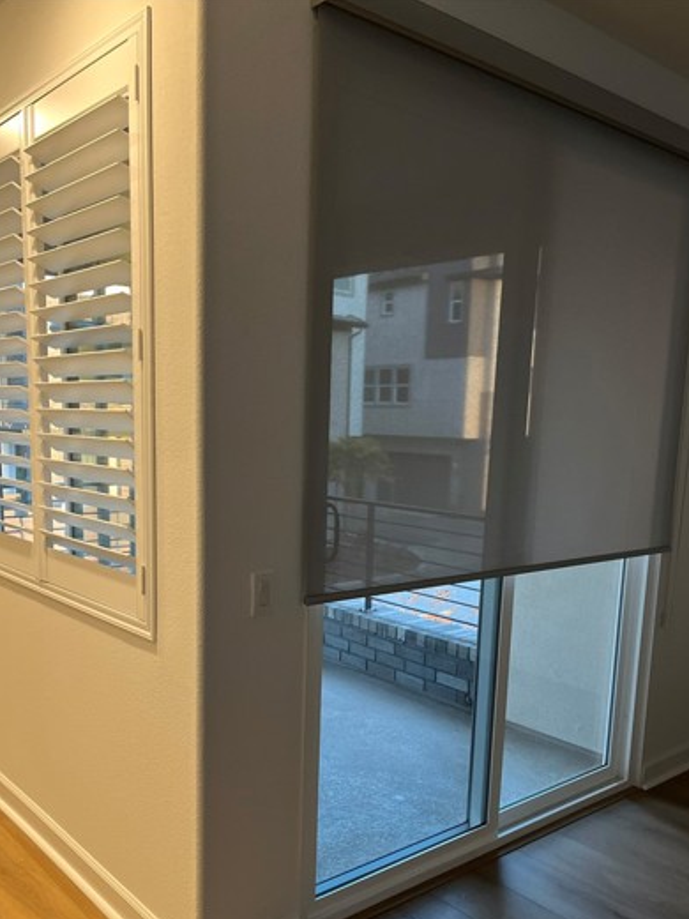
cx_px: 337
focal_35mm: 32
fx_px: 849
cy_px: 562
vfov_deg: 56.3
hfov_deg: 44.2
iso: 320
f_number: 1.6
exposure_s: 1/60
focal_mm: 5.1
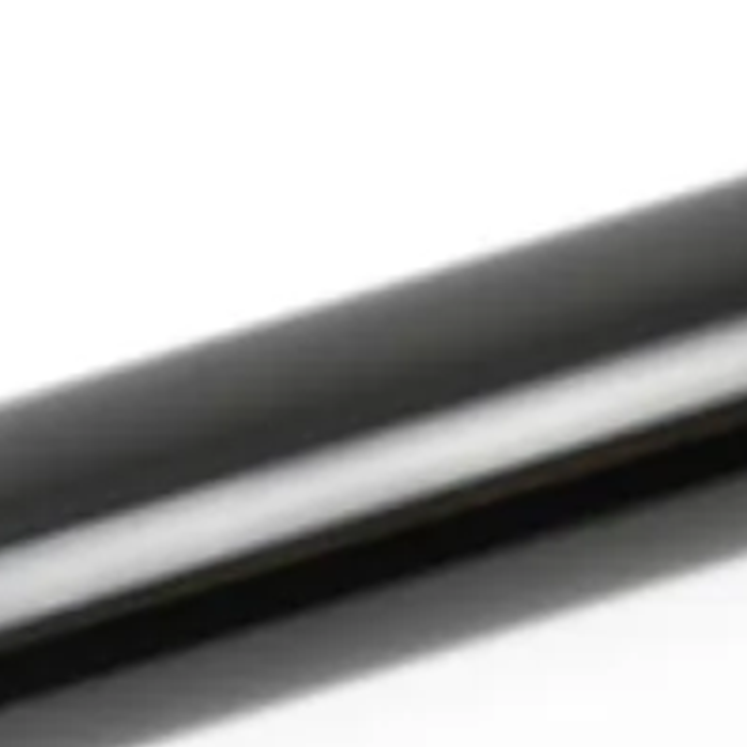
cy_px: 758
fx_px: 5859
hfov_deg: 7.1
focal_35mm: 240
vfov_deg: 7.3
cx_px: -540
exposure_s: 1/40
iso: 125
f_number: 4
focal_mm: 70
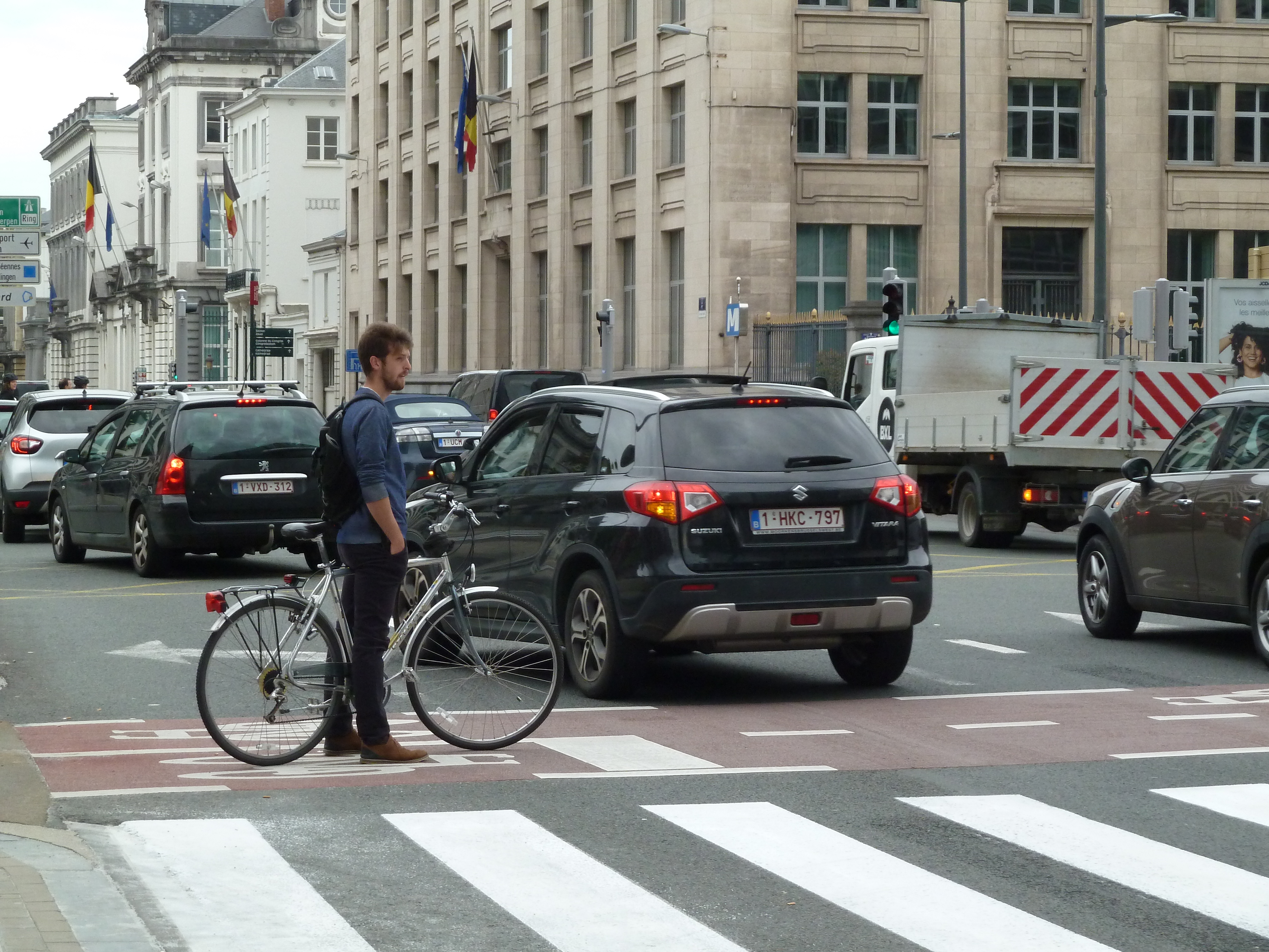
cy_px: 476
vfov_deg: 15.4
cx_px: 634
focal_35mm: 96
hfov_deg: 20.4
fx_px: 3519
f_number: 4.3
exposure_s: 1/400
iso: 250
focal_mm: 15.8
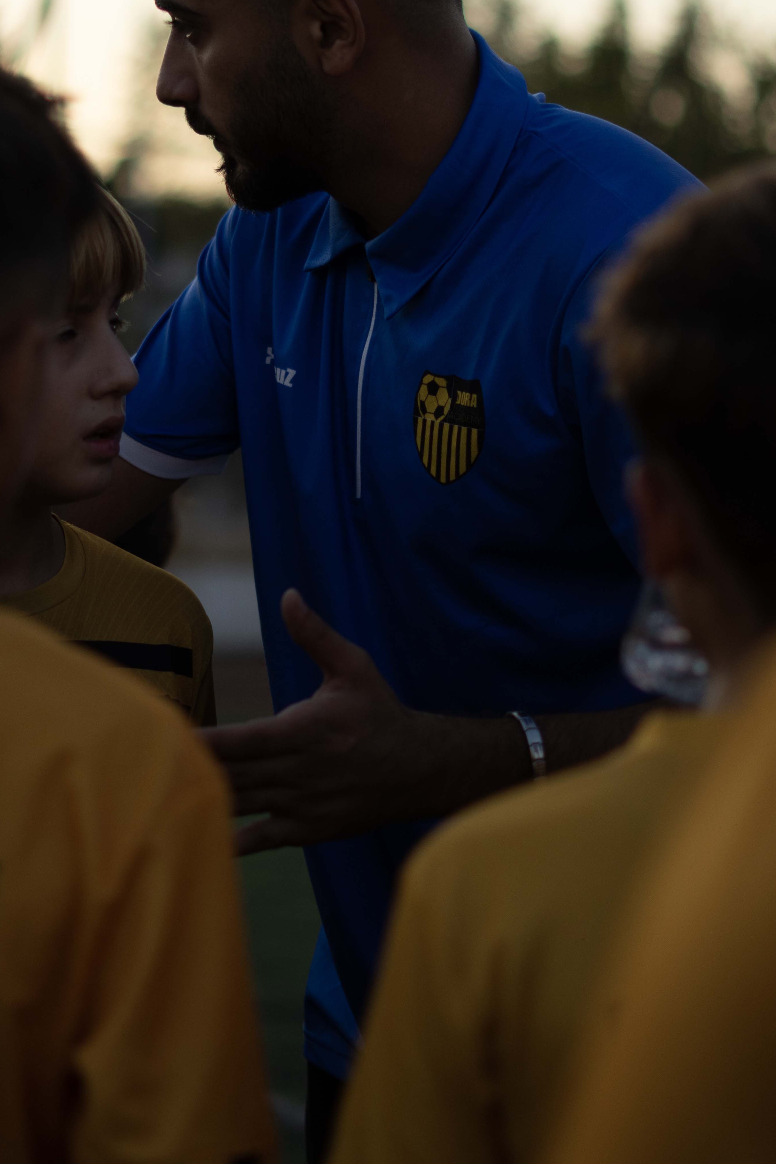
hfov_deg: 12.0
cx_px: 308
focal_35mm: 114
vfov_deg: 17.9
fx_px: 3686
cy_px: 342
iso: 250
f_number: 1.8
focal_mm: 50
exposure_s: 1/3200
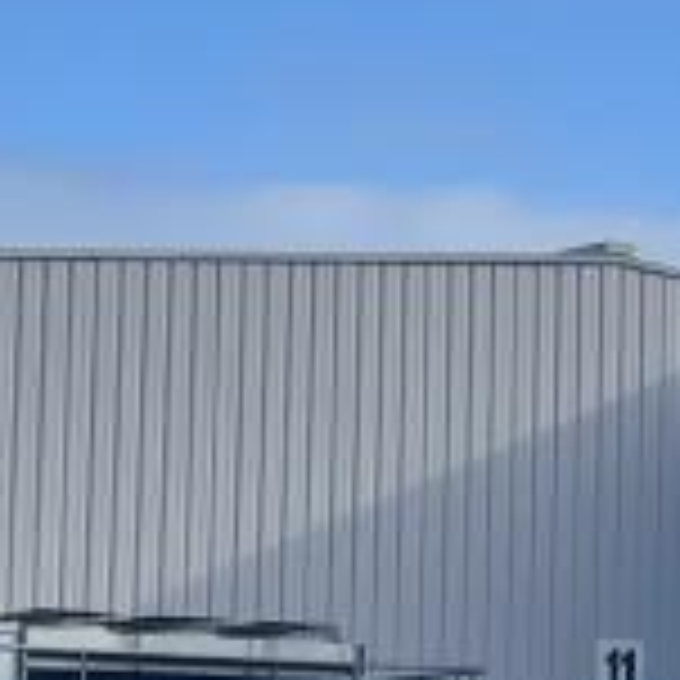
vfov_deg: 9.0
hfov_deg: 8.4
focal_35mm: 195
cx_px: 1432
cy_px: 531
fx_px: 4334
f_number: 1.6
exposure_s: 1/4000
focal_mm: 4.2
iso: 32
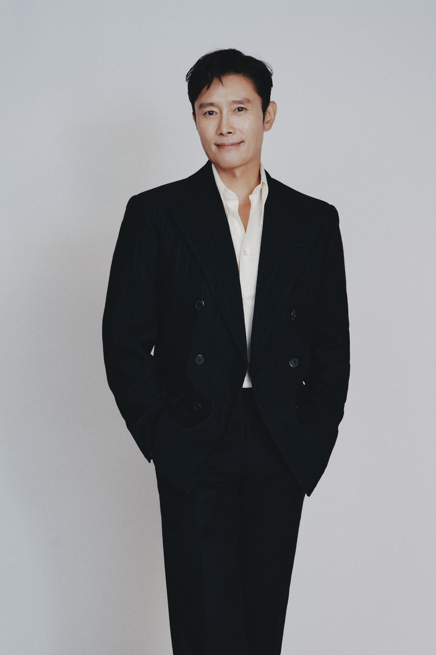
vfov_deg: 28.8
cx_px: 218
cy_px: 328
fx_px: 1272
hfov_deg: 19.5
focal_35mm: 70
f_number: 9
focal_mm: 46.7
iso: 1600
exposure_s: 1/125
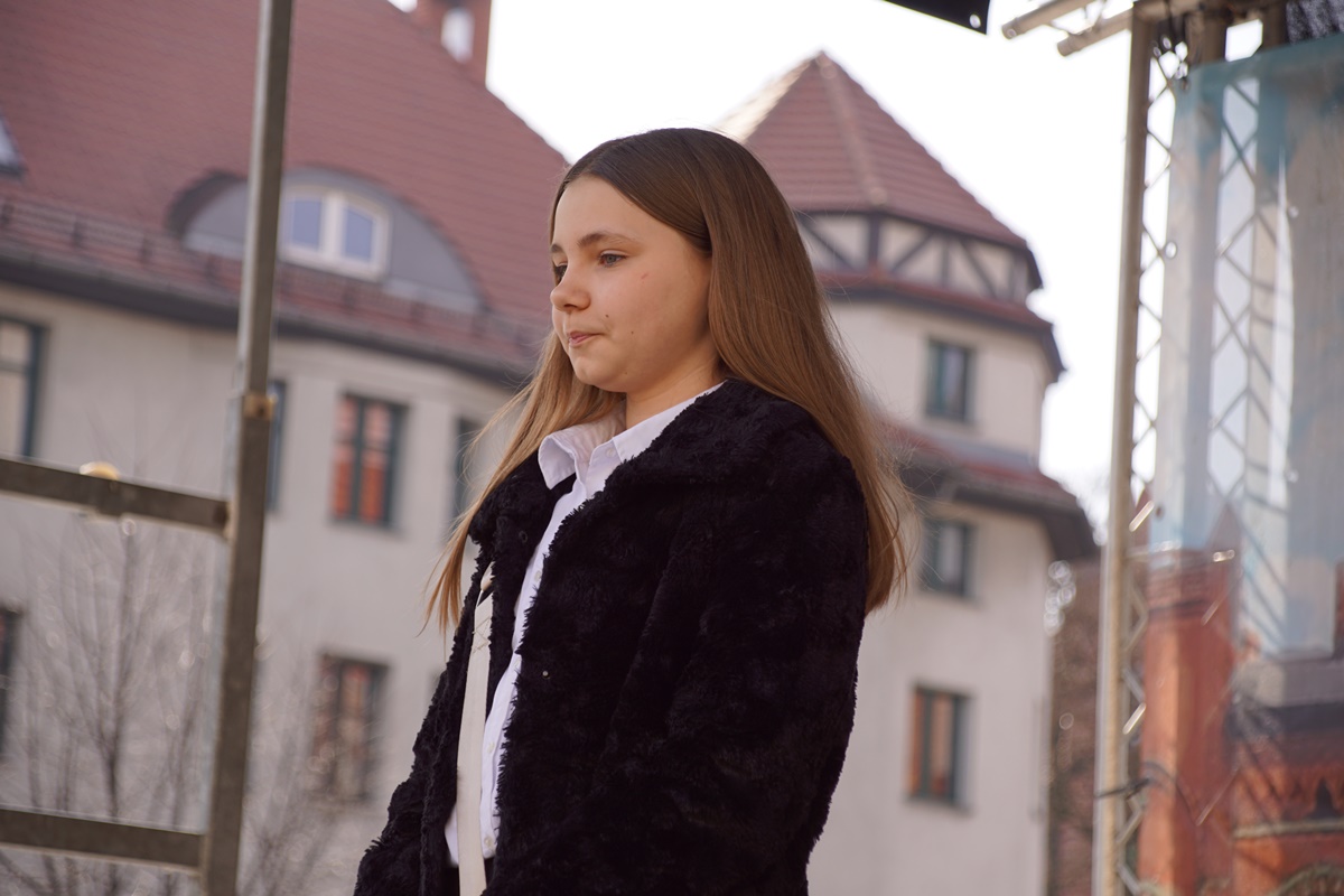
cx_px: 672
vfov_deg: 10.2
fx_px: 5040
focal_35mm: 135
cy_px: 448
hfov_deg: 15.2
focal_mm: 90
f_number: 5.6
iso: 100
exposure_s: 1/200
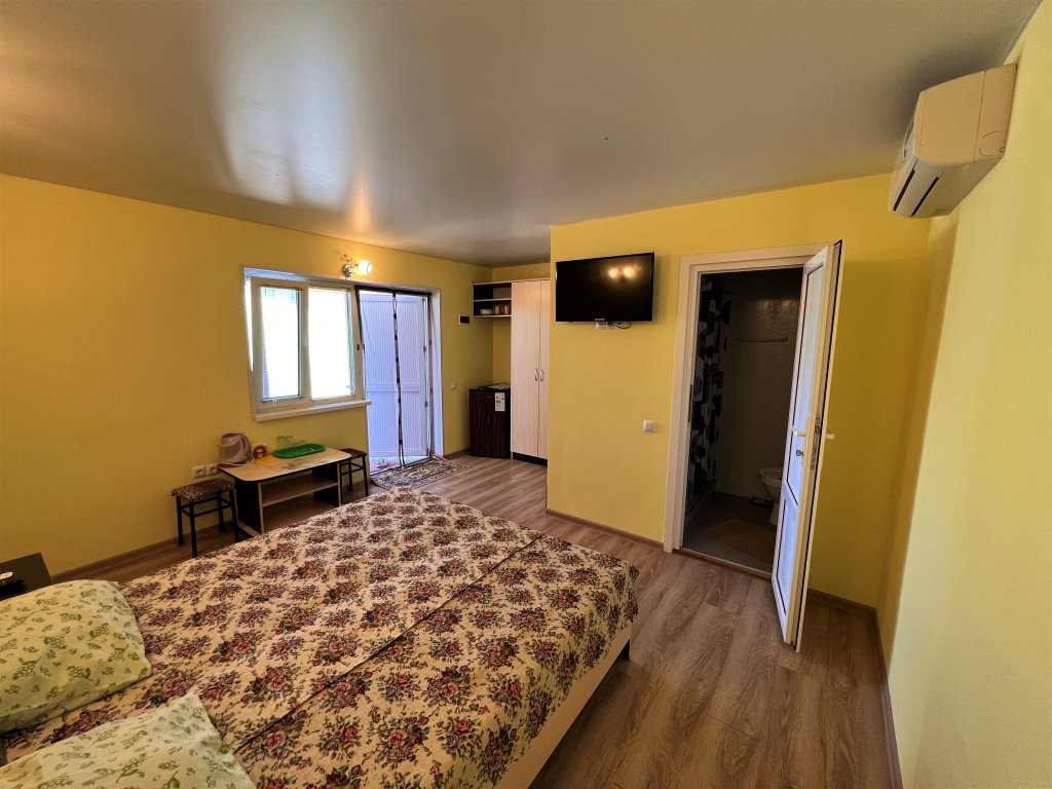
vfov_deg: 89.9
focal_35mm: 13
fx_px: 395
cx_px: 526
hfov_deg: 106.2
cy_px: 394
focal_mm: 1.57
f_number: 1.8
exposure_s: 1/100
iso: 125
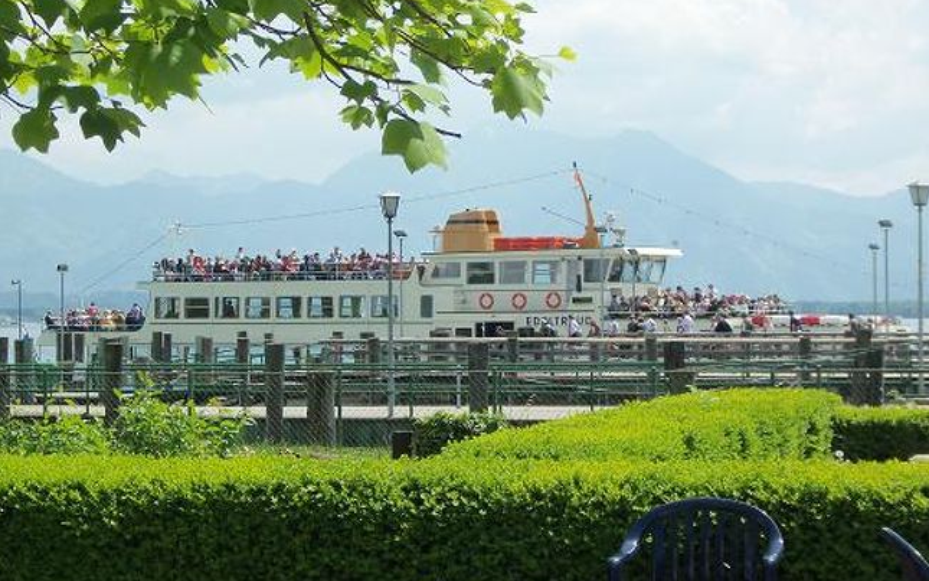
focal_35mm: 109
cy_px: 277
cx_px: 465
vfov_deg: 12.0
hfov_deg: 19.1
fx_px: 2759
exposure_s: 1/400
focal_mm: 17.1
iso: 80
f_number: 5.2
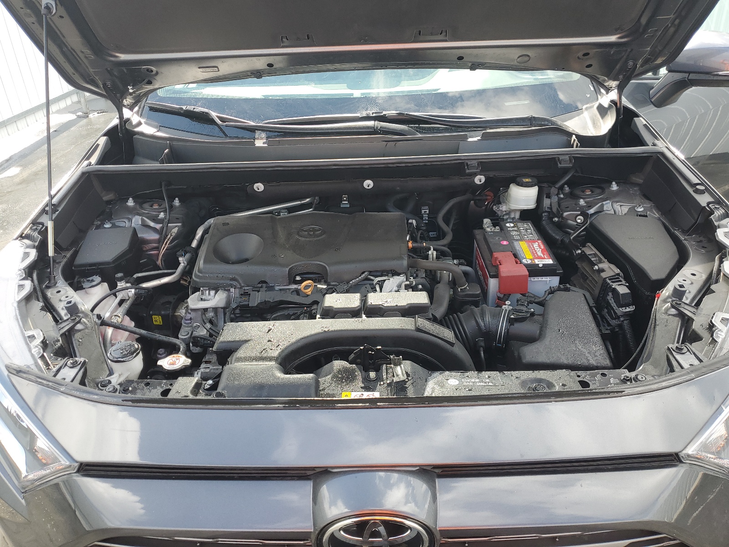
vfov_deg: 53.1
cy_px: 274
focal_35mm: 26
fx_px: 548
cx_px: 364
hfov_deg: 67.3
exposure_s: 1/455
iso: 50
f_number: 1.5
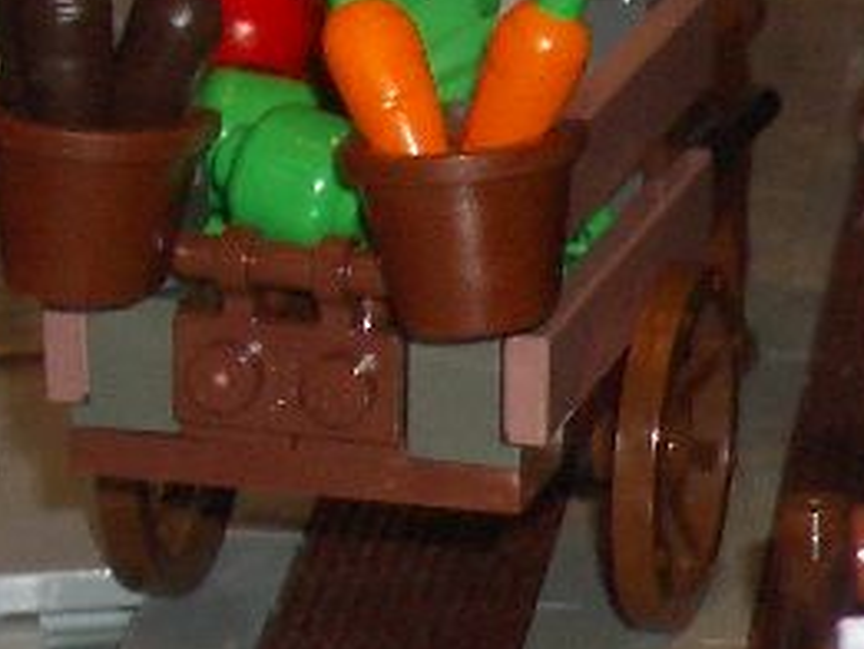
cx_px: 1758
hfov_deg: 7.0
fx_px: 6842
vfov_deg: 5.4
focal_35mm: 274
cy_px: 503
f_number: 3.5
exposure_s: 1/60
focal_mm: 10.2
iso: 100
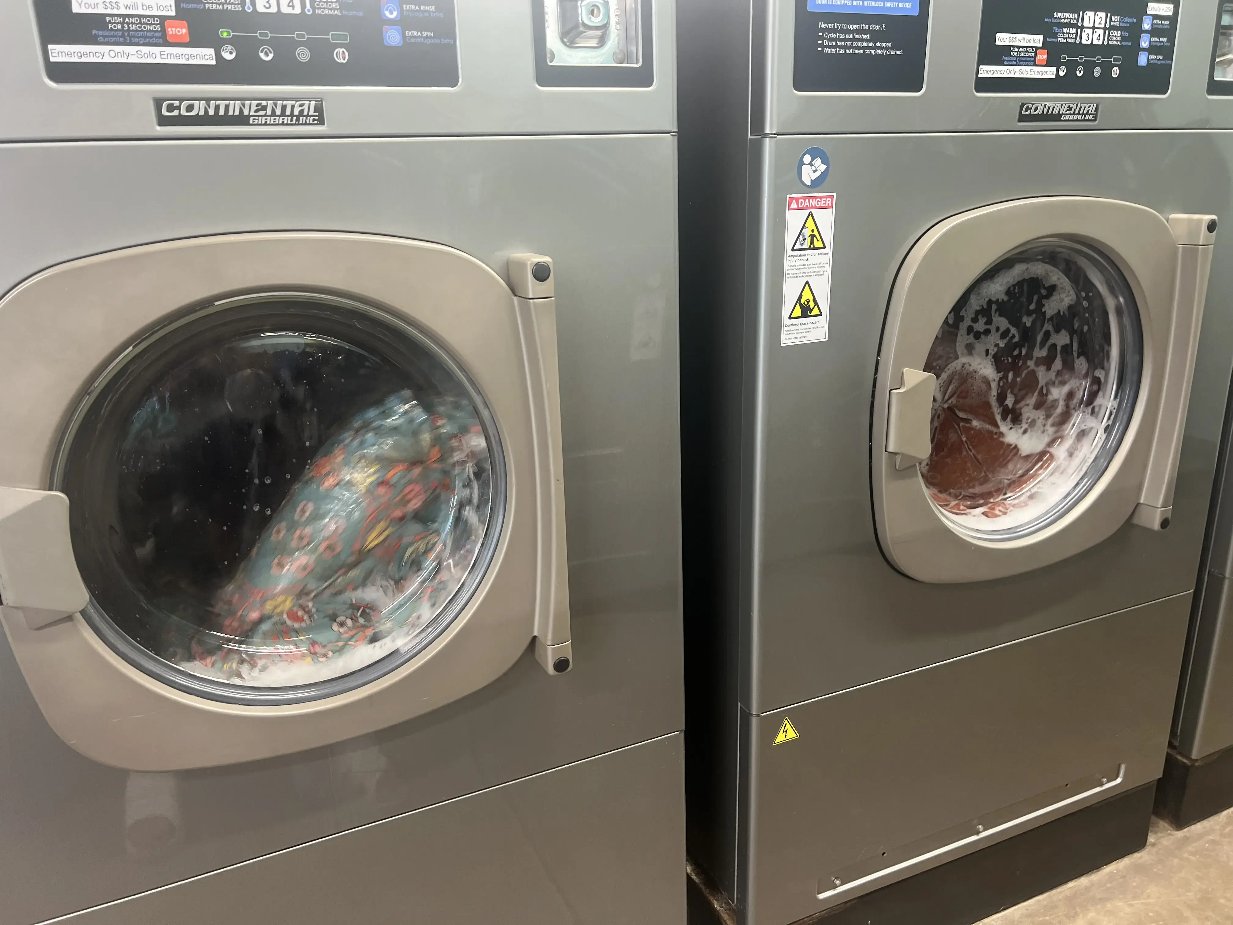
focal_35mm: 26
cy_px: 462
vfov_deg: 53.1
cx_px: 616
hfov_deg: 67.3
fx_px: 926
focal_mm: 5.7
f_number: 1.5
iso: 200
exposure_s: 1/60
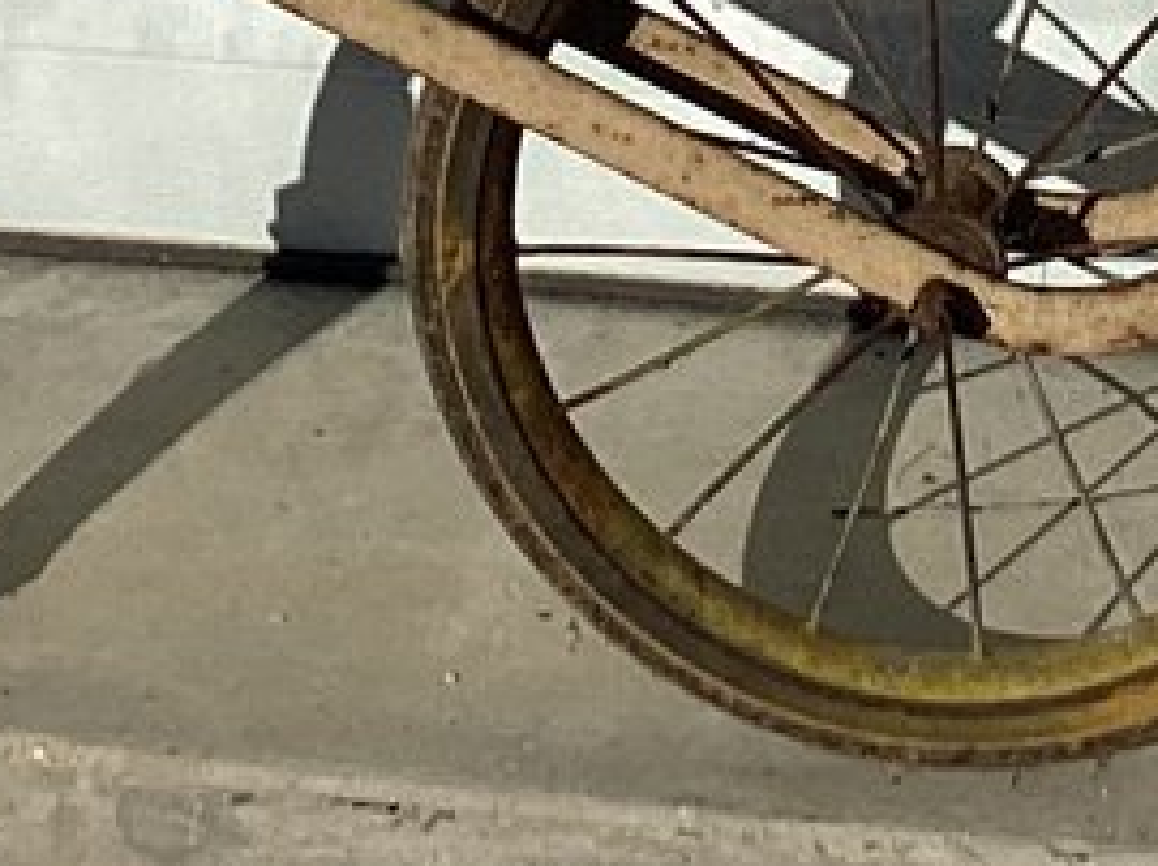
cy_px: -958
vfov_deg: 8.1
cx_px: 920
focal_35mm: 174
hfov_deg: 11.3
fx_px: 5816
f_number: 2.4
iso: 25
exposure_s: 1/5435
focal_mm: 3.3
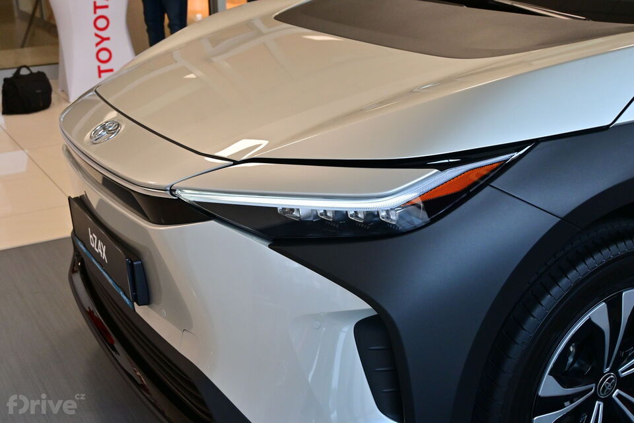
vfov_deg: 29.4
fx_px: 806
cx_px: 317
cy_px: 212
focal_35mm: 46
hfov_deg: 43.0
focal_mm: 30.5
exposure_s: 1/100
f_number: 5.6
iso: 1000
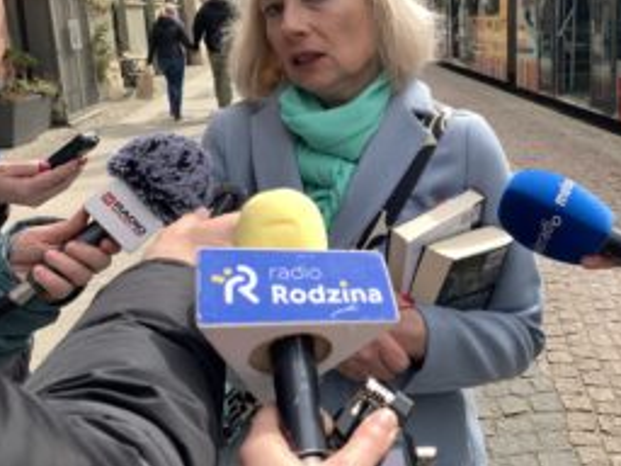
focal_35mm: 36
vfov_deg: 39.1
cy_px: 148
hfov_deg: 50.3
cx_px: 421
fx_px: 646
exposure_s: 1/1111
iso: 25
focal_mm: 4.25
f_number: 1.8
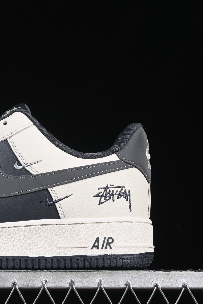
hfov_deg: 10.7
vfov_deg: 16.3
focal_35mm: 126
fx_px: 1065
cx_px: -25
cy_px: 165
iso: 160
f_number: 8
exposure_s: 1/80
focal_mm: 50
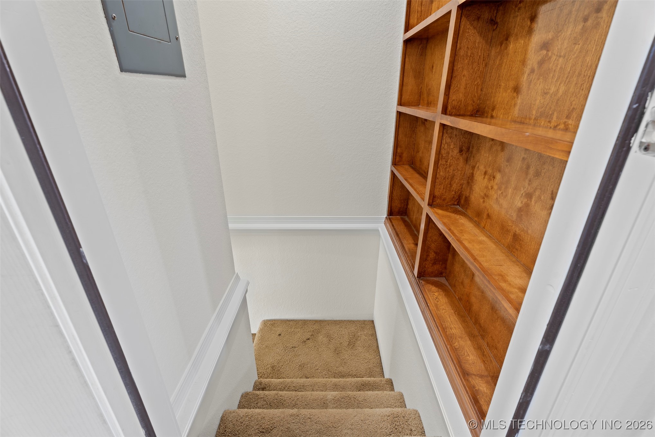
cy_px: 218
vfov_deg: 73.7
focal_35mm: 16
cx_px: 328
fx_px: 291
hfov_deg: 96.7
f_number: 8
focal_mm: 16
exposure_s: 5
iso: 160
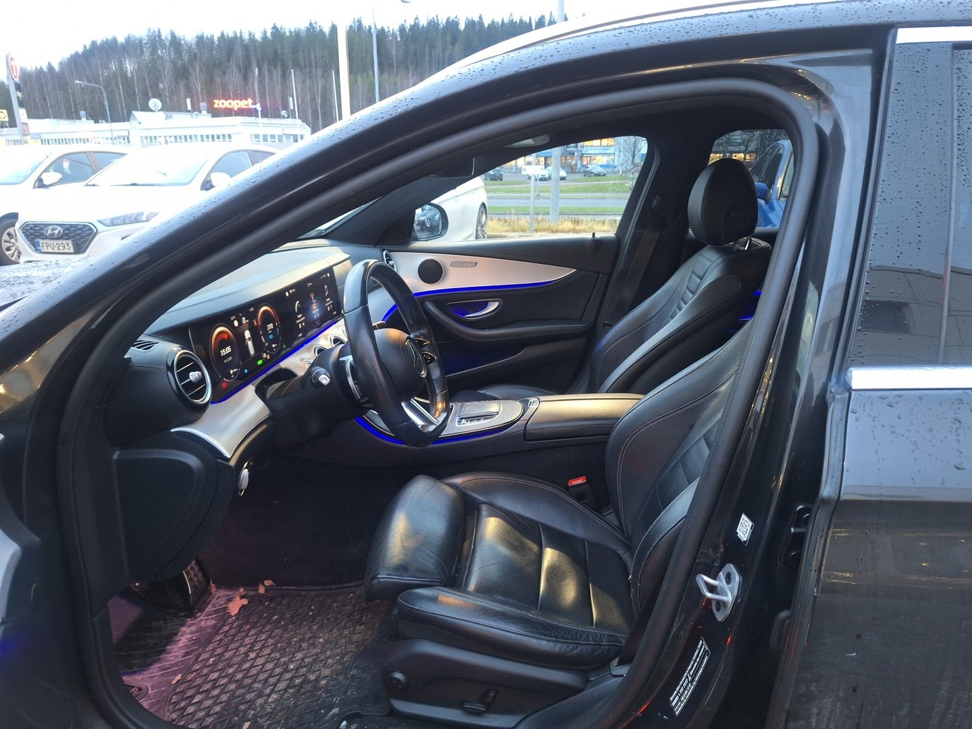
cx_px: 486
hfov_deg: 73.9
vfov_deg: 58.9
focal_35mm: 23
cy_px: 364
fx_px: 646
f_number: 1.8
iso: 400
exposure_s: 1/25
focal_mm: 5.54
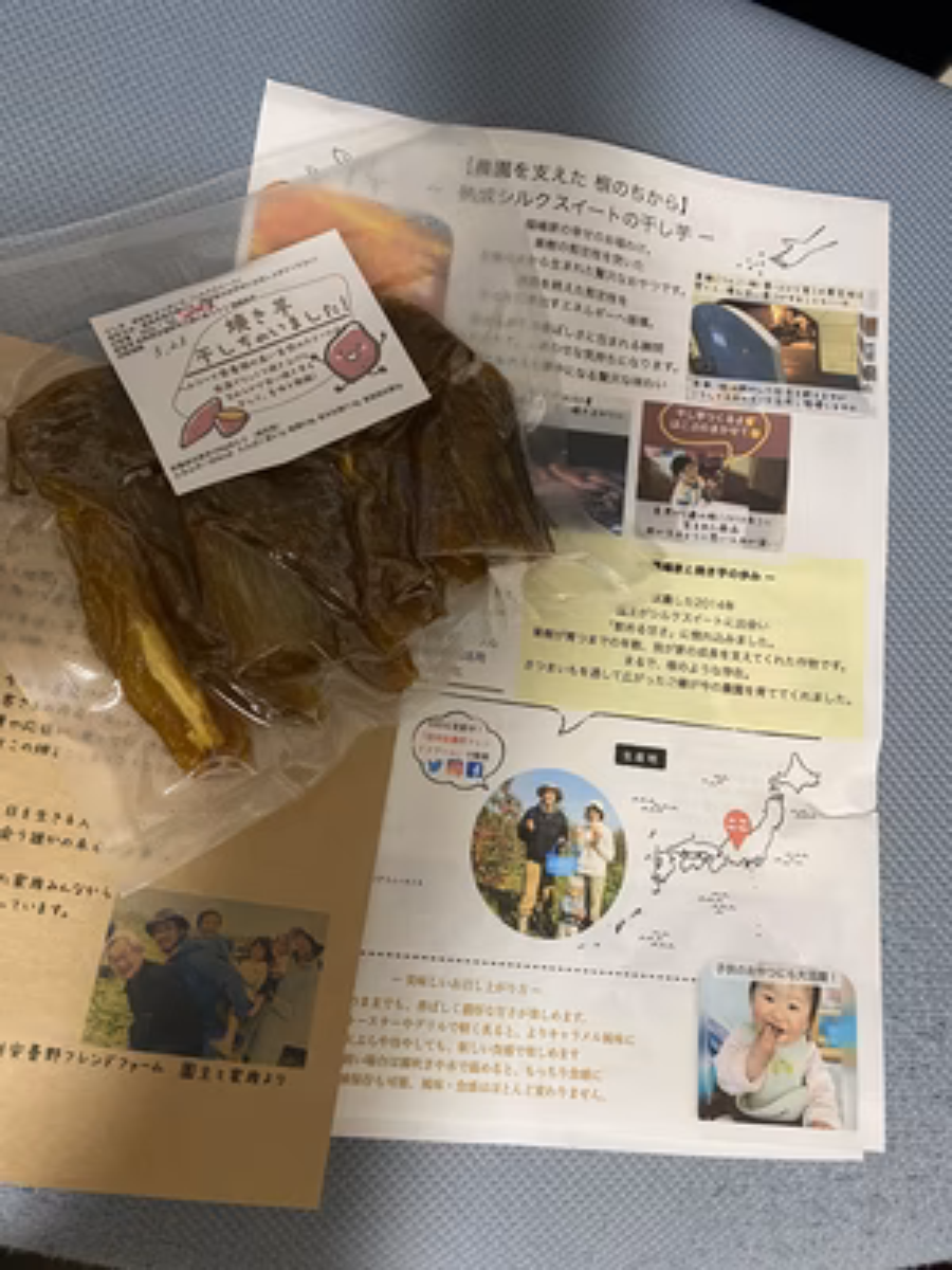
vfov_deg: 67.3
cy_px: 635
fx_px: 953
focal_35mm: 26
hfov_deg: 53.1
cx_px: 476
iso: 320
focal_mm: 4.25
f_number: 1.8
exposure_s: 1/50
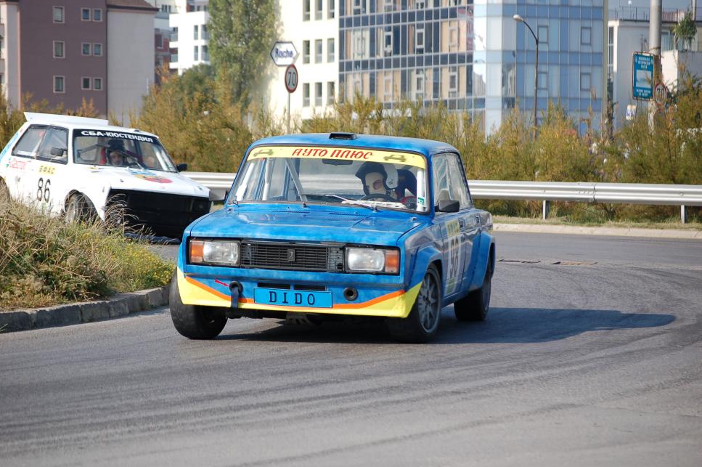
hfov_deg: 12.7
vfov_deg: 8.5
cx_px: 331
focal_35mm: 162
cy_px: 239
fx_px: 3156
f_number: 4.8
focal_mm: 102
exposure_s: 1/1000
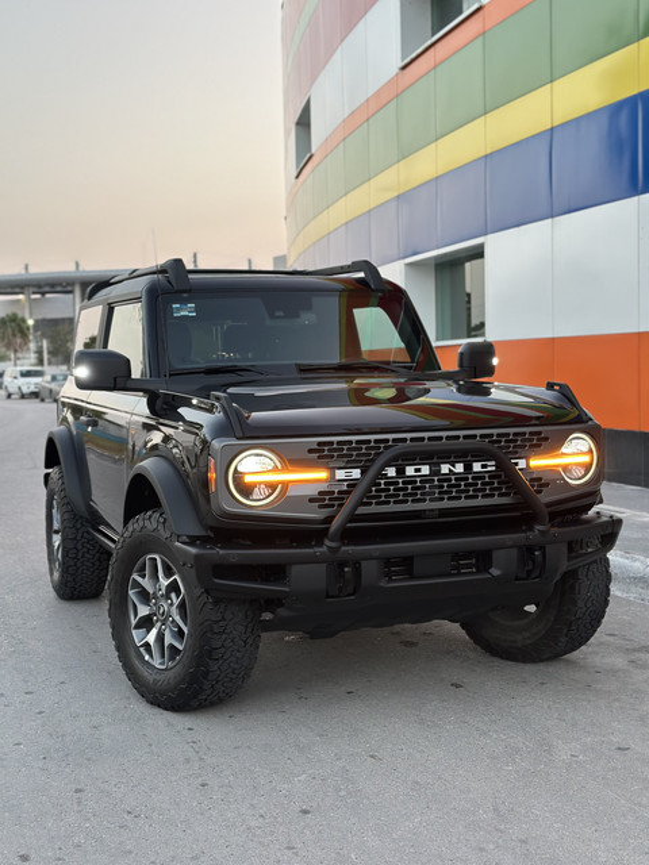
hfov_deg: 30.3
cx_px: 324
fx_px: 1200
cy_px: 432
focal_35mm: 48
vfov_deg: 39.7
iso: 80
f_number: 1.78
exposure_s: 1/215
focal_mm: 6.86
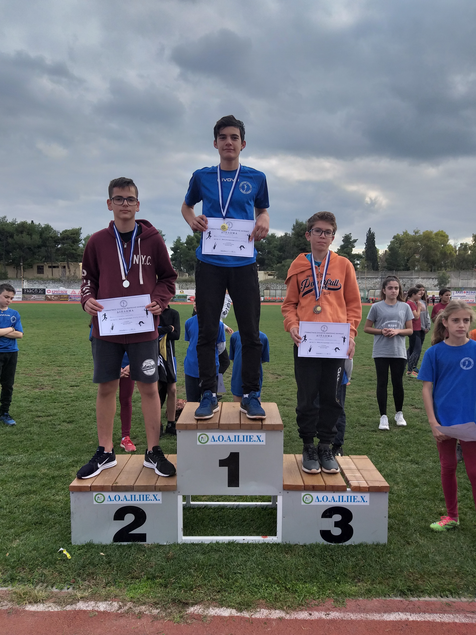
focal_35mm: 26
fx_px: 477
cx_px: 238
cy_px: 318
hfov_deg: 53.0
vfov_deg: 67.3
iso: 40
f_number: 1.7
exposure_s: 1/1085
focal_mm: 3.93
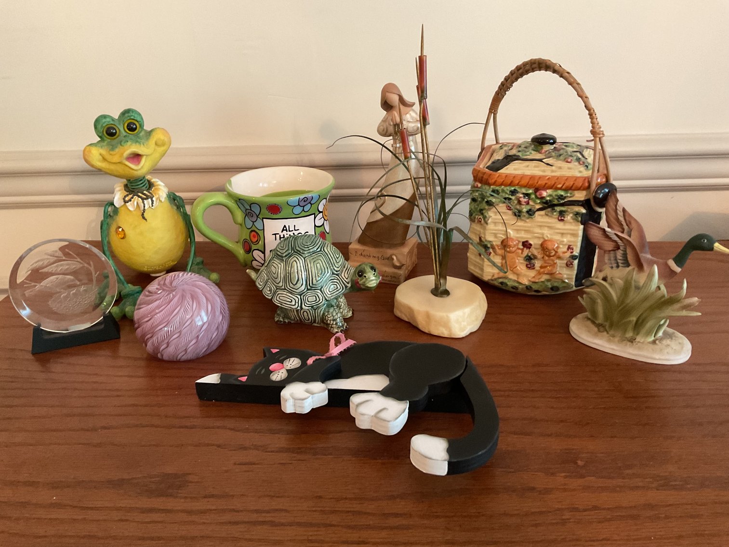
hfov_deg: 61.7
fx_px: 611
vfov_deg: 48.2
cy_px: 274
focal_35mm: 29
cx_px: 364
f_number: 1.8
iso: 320
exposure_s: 1/30
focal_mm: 3
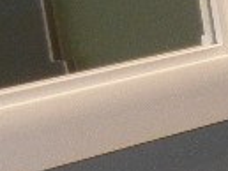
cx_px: 749
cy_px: 381
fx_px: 1569
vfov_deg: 6.0
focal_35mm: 238
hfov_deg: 7.1
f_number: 3.5
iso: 200
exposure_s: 1/30
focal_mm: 5.4
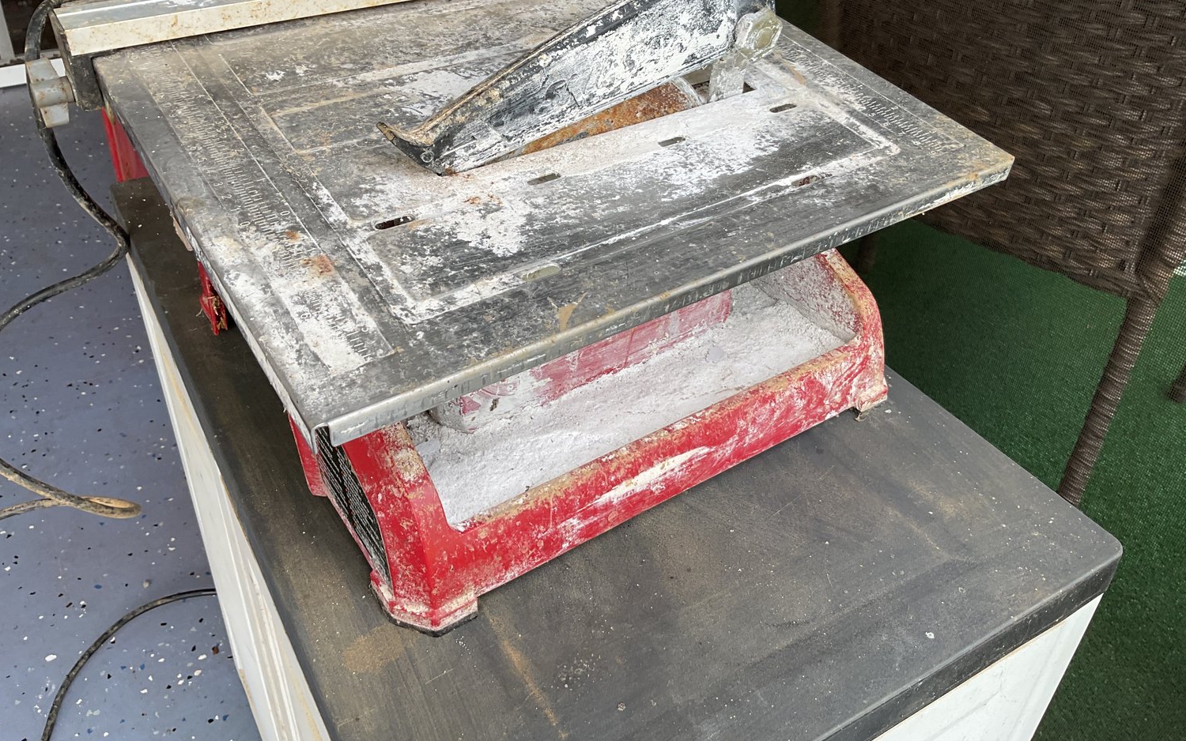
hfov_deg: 61.2
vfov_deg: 40.5
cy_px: 308
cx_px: 593
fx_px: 1002
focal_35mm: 31
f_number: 1.8
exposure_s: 1/115
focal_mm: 3
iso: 16
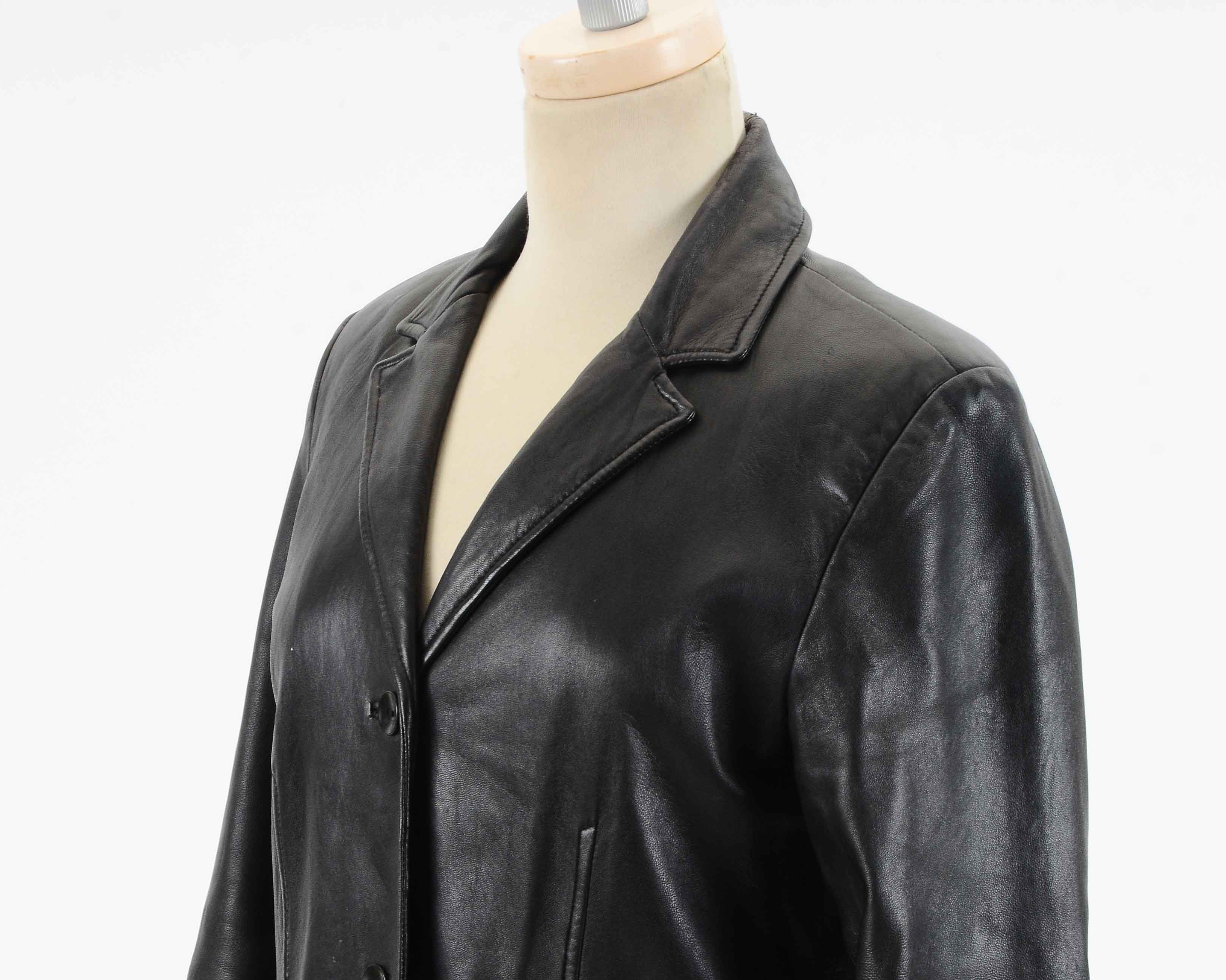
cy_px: 891
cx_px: 613
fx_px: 4790
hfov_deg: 14.6
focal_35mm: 132
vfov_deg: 11.6
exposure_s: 1/60
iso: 400
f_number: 13
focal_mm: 62
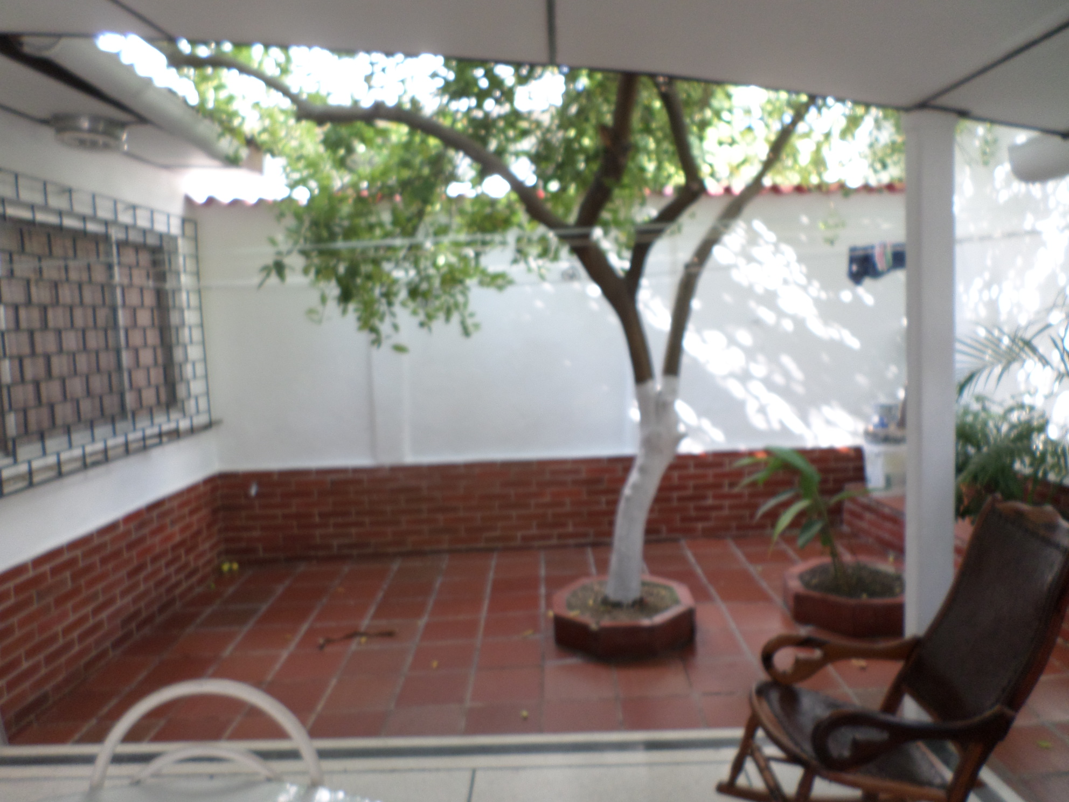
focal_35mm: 25
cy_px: 401
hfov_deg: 69.4
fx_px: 772
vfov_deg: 54.9
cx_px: 534
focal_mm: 4.5
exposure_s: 1/45
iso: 80
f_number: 2.5
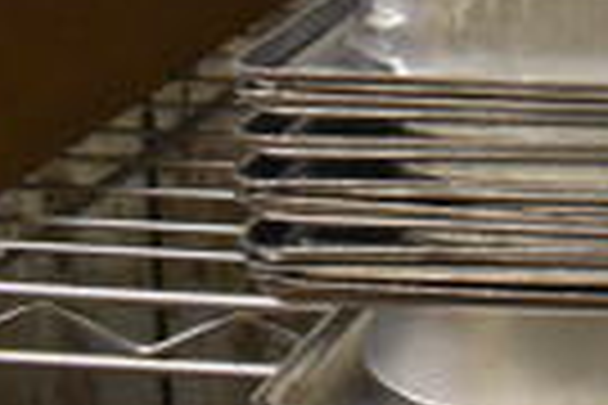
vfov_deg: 10.5
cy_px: -333
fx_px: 2060
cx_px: 1103
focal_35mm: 122
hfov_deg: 14.7
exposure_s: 1/125
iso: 4000
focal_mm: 18
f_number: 3.5
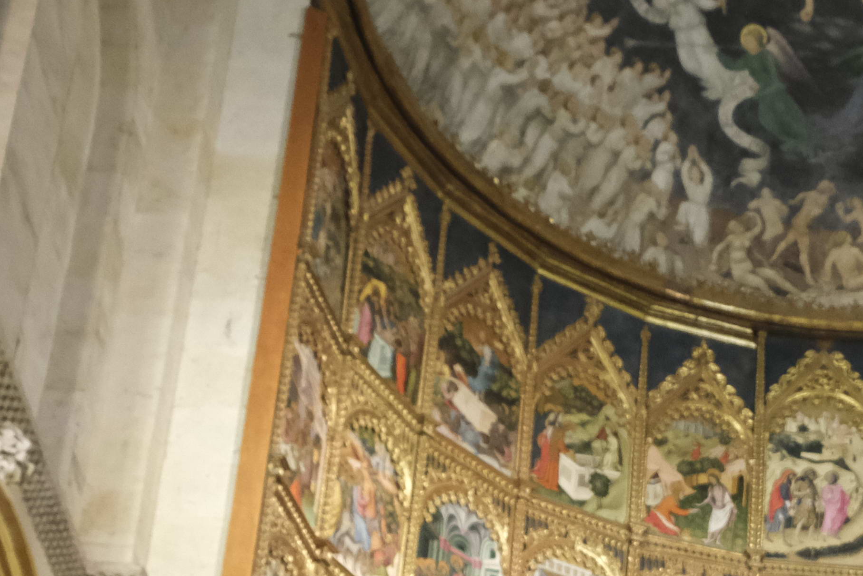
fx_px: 2229
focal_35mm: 93
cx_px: 1082
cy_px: 814
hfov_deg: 20.3
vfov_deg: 14.0
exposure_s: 1/80
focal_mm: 18
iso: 4000
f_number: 4.5
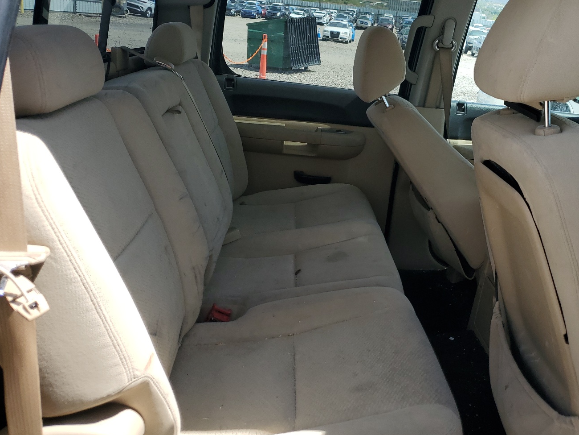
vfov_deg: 44.2
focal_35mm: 32
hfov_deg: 56.4
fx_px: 535
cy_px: 214
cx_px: 344
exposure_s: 1/1111
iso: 50
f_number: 1.5
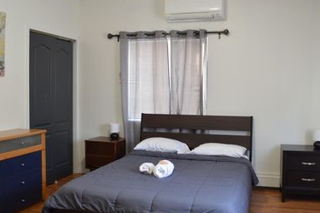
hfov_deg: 53.0
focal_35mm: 36
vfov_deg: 36.8
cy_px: 104
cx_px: 183
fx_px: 320
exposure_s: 1/15
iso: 720
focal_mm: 18
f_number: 3.5
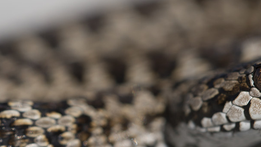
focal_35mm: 622
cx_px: 56
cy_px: 119
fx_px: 4303
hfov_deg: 3.5
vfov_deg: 2.0
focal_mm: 150
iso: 200
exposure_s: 1/1250
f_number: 6.3
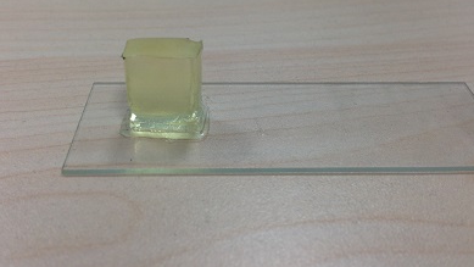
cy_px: 90
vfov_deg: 31.8
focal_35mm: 37
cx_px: 234
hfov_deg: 54.0
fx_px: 465
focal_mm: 4.12
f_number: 2.4
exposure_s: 1/20
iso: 50
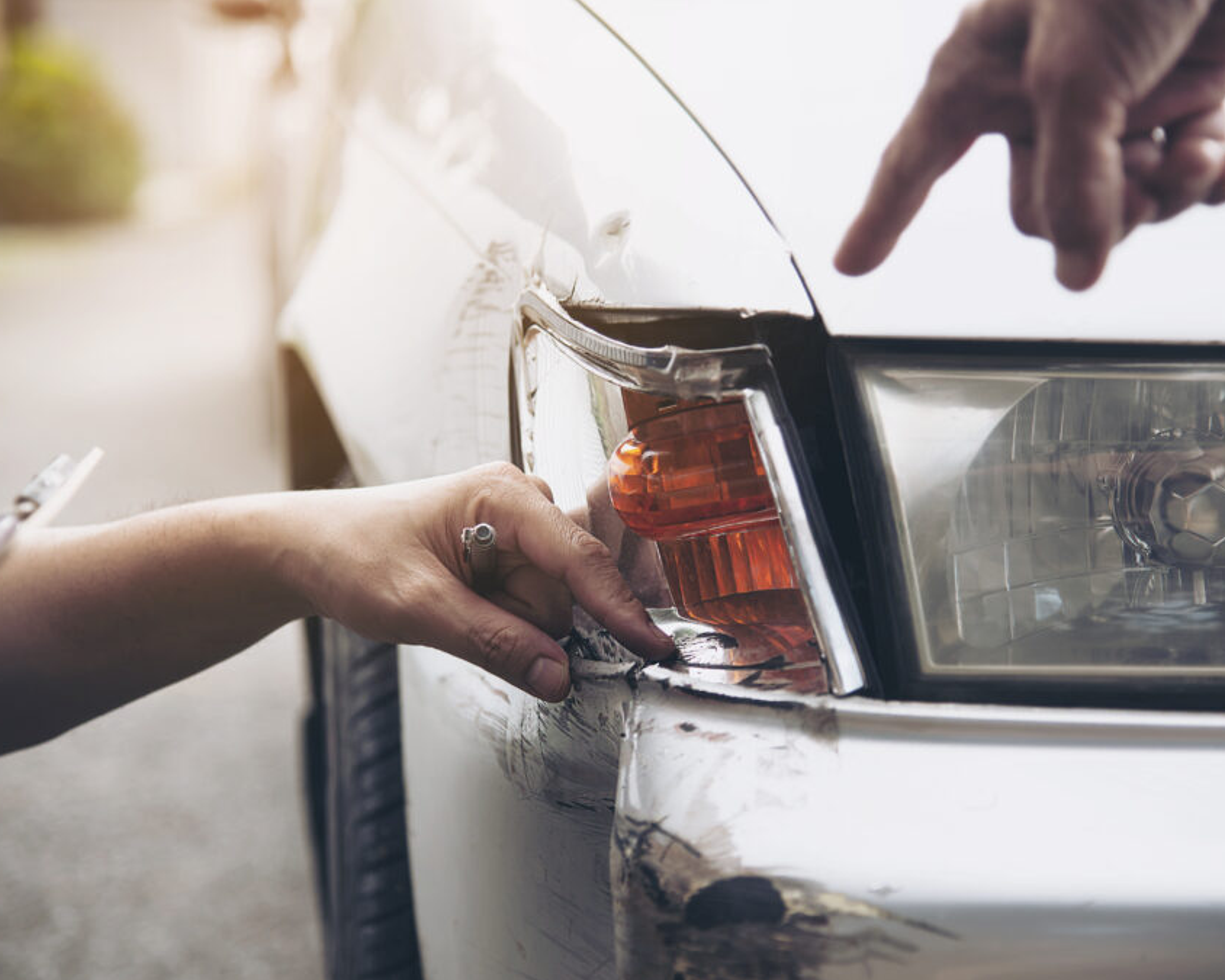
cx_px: 653
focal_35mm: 98
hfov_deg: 19.6
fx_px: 3553
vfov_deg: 15.7
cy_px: 495
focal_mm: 86
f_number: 4
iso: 200
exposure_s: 1/250
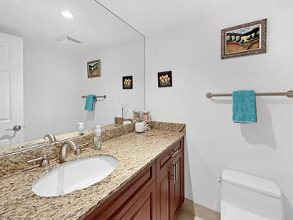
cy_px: 104
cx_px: 149
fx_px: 127
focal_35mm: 15
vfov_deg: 81.7
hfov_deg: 98.1
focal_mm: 2.22
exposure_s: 1/15
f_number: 2.2
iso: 3200
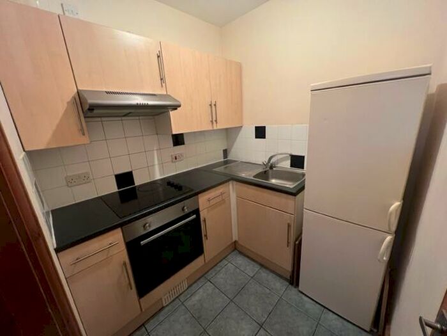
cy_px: 168
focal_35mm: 13
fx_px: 168
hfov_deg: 106.2
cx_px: 224
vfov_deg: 89.9
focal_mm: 1.57
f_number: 1.8
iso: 500
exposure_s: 1/50
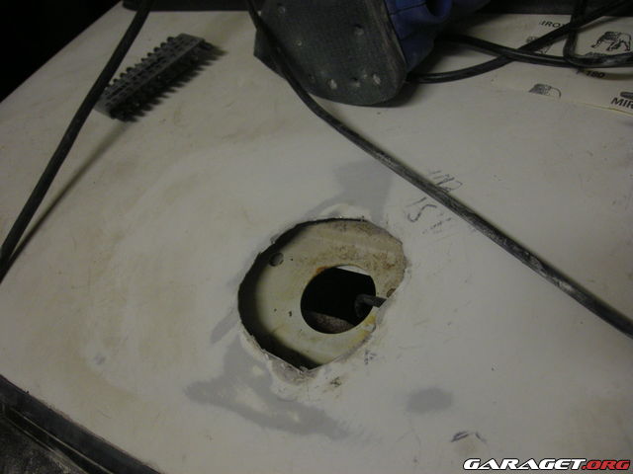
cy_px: 237
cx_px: 316
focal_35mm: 35
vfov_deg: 40.7
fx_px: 640
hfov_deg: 52.6
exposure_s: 1/76.1
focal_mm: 5.7
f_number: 2.8
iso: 219
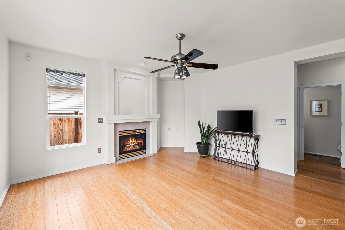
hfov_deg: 104.3
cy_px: 115
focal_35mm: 14
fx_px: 134
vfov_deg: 81.2
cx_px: 172
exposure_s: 1/60
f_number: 7.1
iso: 640
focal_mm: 14
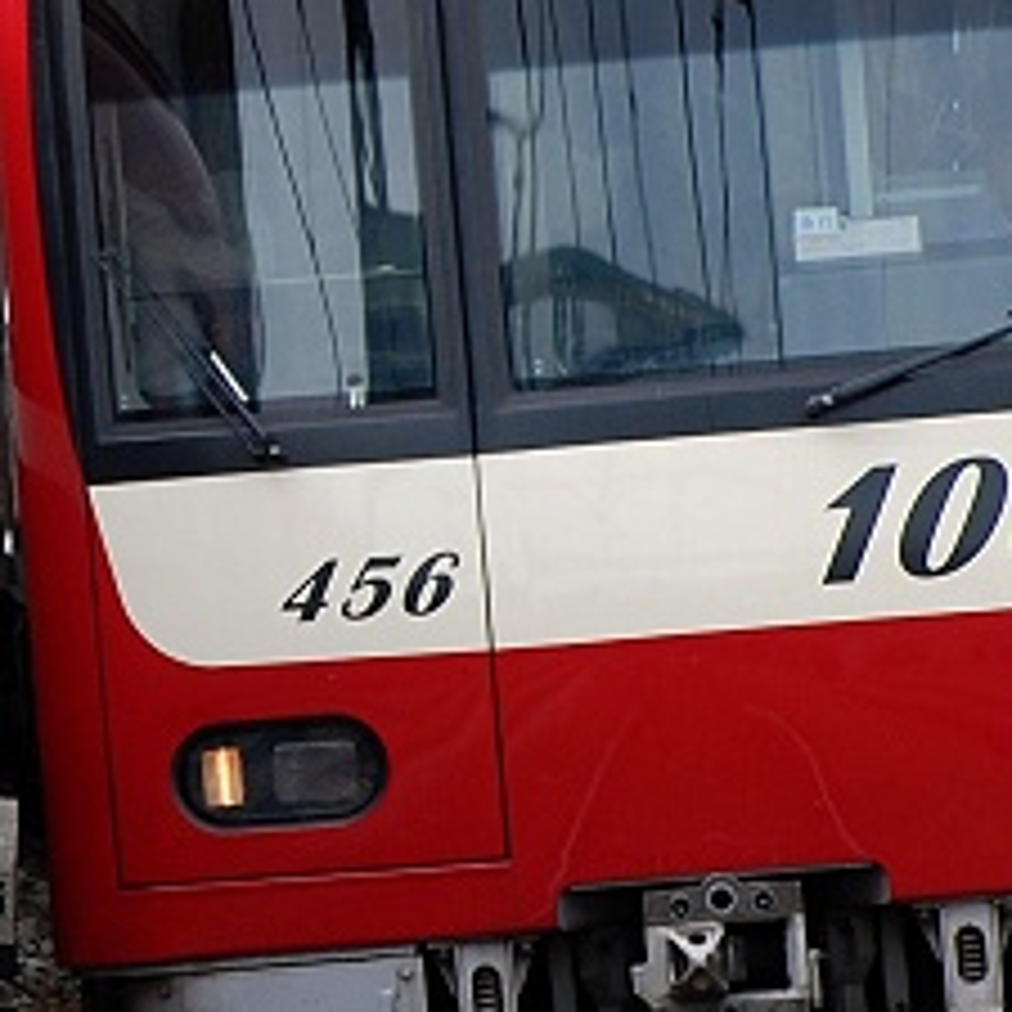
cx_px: -162
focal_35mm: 1000
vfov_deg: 1.8
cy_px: 263
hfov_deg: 1.8
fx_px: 33076
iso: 200
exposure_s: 1/320
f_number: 5.6
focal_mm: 220
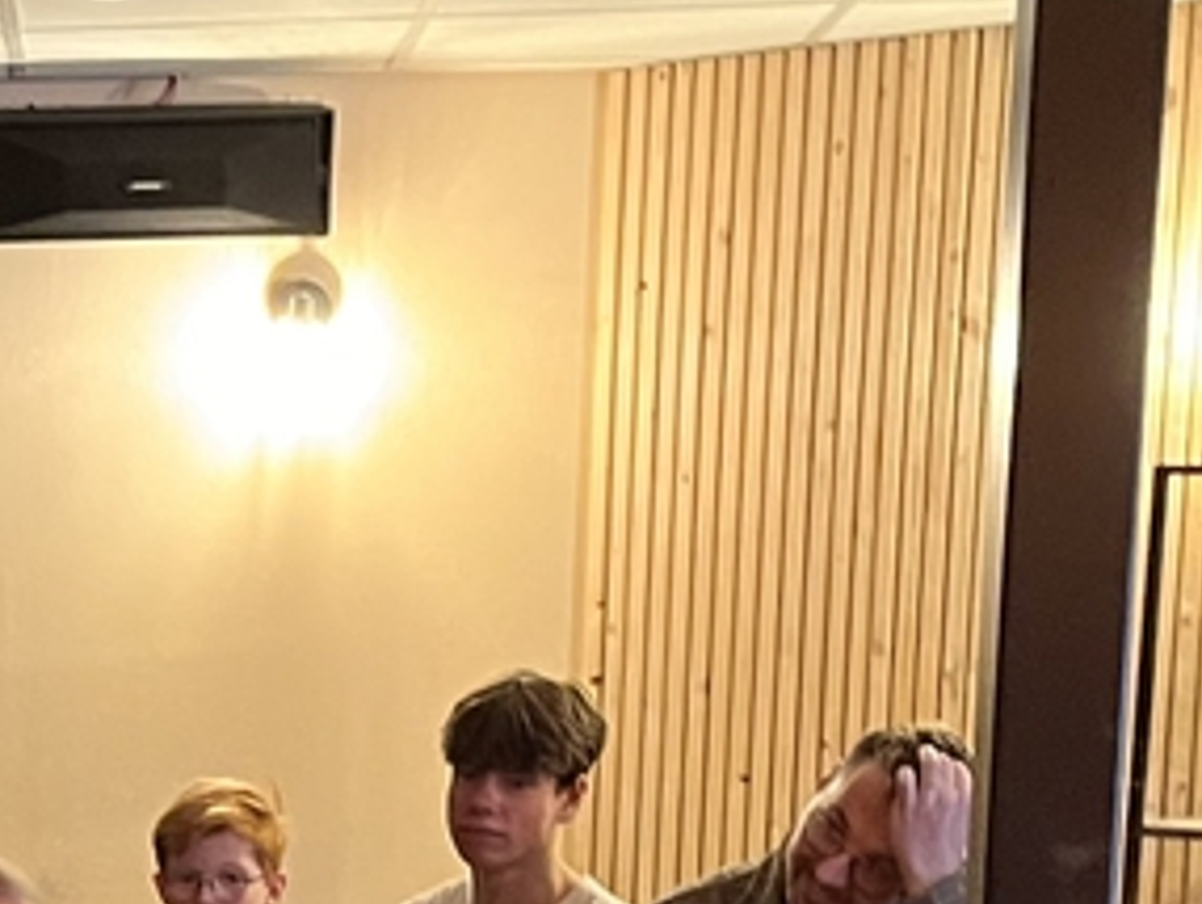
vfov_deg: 11.6
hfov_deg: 14.7
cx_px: -628
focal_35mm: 124
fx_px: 4309
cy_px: 1198
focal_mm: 5.1
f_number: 1.6
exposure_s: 1/25
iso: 500
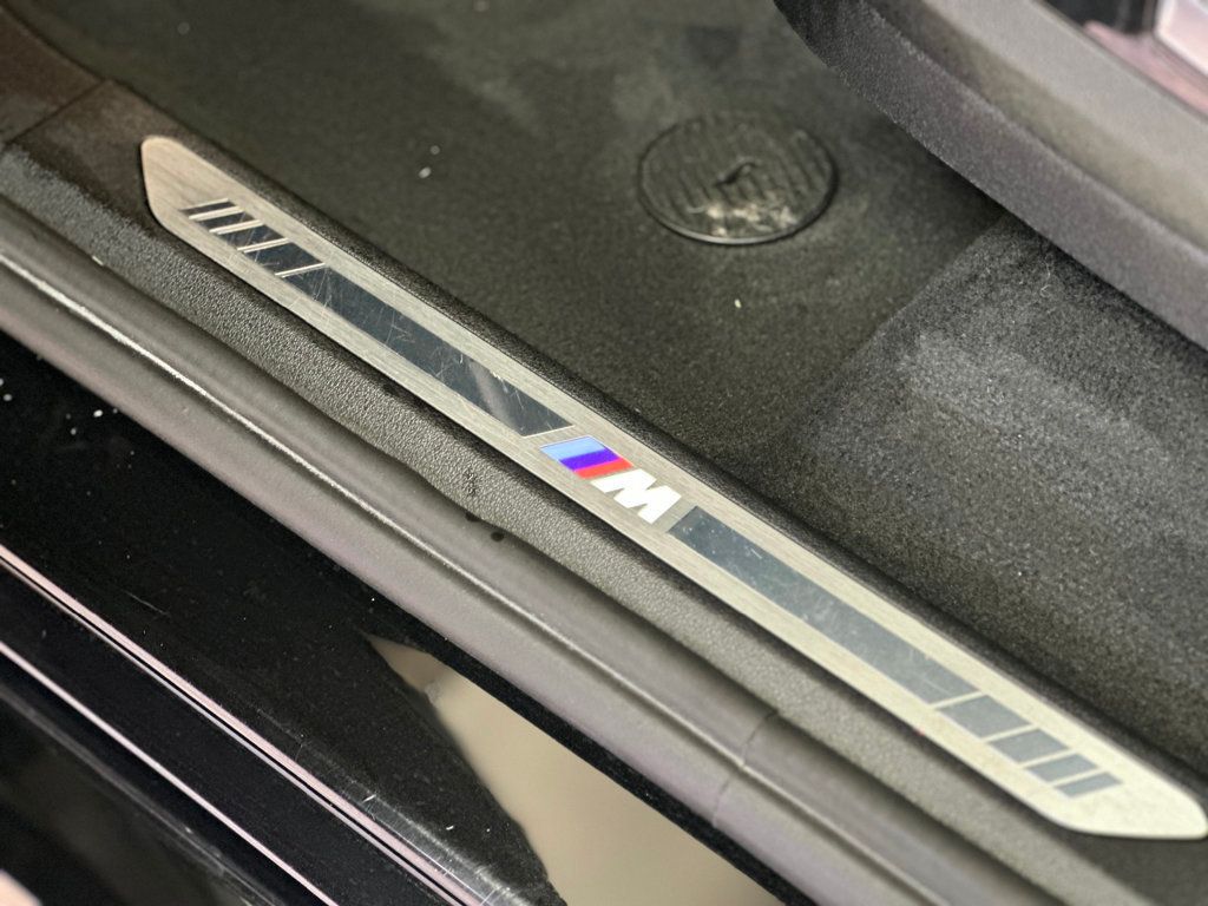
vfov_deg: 19.1
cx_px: 604
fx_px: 2687
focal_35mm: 77
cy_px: 453
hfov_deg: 25.3
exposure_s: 1/15
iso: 640
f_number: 2.8
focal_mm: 9
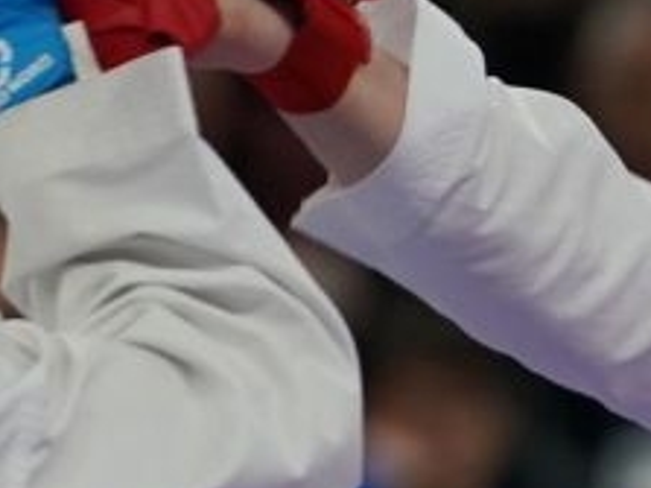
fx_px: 28495
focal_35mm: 1516
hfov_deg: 1.3
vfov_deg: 1.0
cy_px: 973
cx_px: 1223
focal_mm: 195
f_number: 2.8
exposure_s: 1/1000
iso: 1250
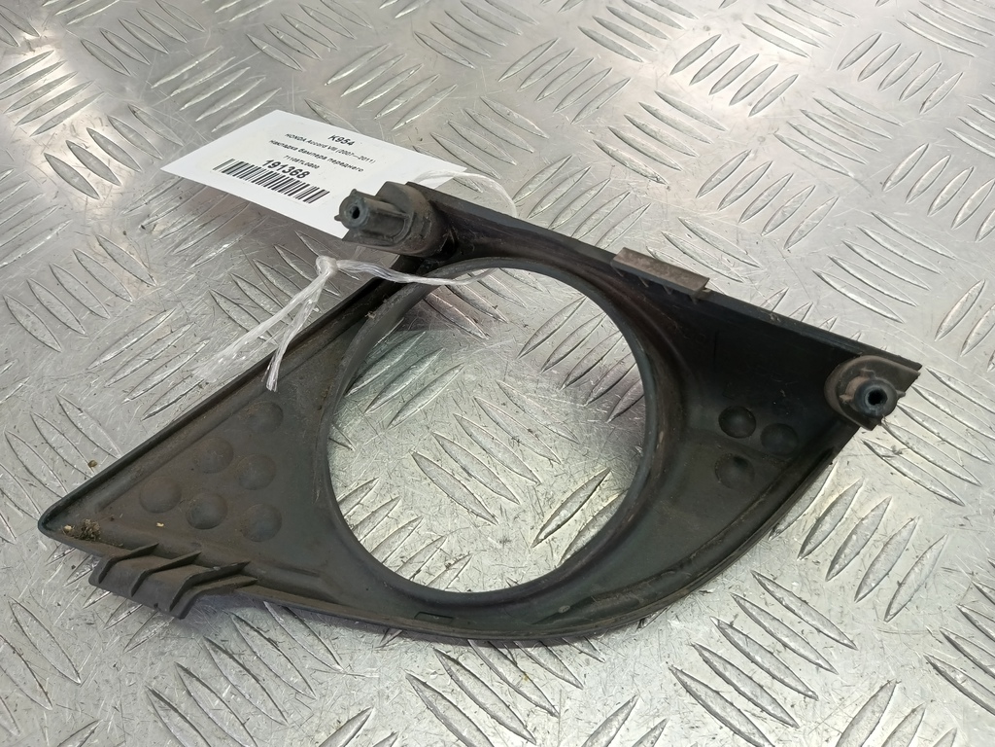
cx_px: 498
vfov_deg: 51.4
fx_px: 776
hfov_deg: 65.3
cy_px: 374
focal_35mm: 27
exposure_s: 1/50
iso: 101
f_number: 1.6
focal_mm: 4.11
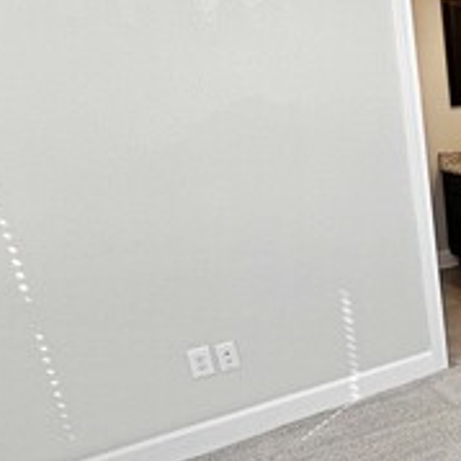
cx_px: 644
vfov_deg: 40.5
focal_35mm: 41
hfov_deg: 29.7
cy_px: 299
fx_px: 618
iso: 100
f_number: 1.8
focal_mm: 1.57
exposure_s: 1/120
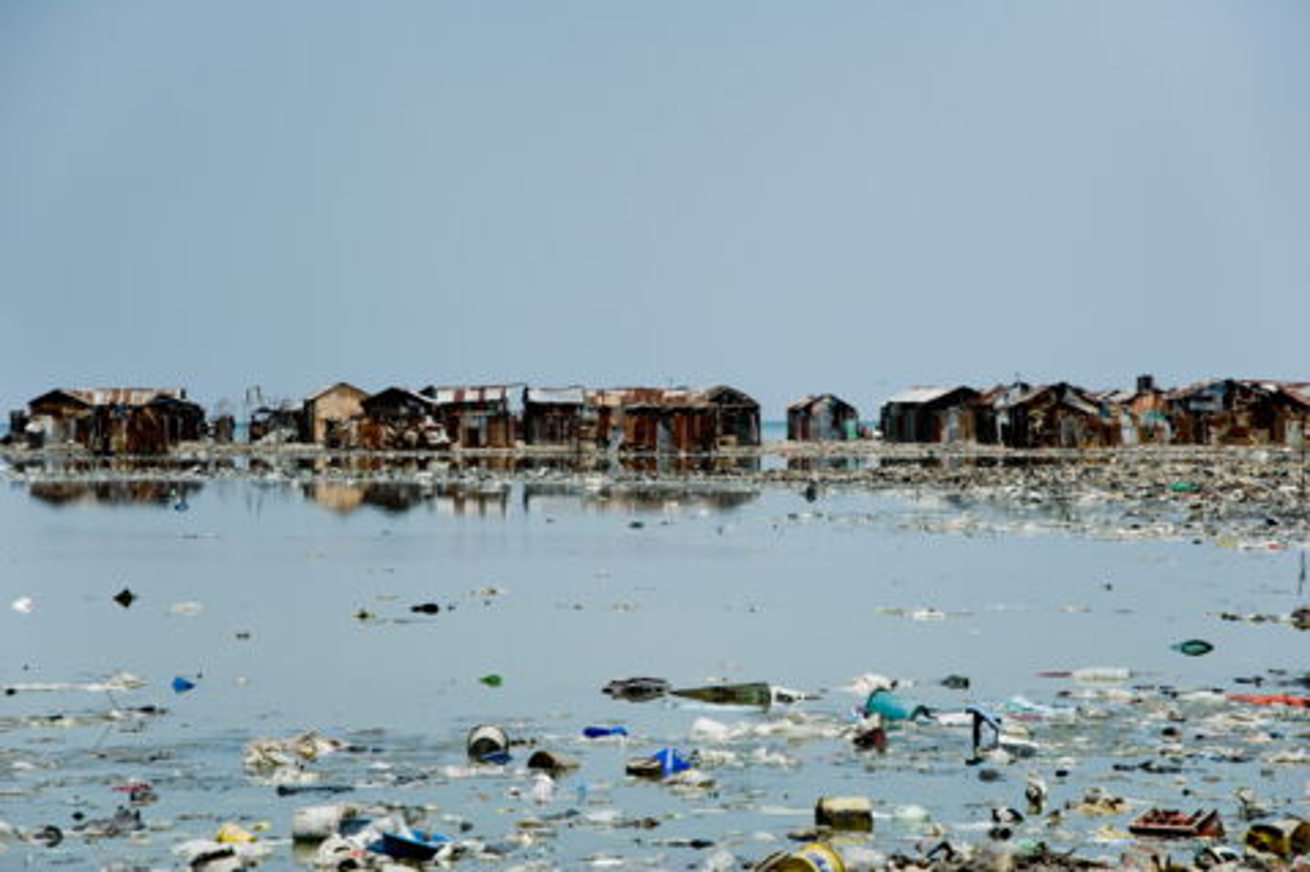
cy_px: 436
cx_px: 655
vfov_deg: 13.0
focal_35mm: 105
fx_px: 3819
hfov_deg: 19.5
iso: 100
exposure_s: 1/1000
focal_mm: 70
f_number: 4.5
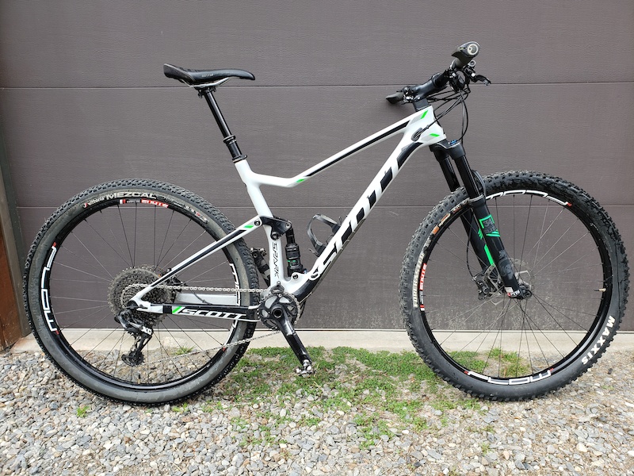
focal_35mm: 26
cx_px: 317
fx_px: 476
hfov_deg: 67.3
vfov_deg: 53.1
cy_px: 238
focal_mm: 4.3
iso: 64
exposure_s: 1/100
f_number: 2.4
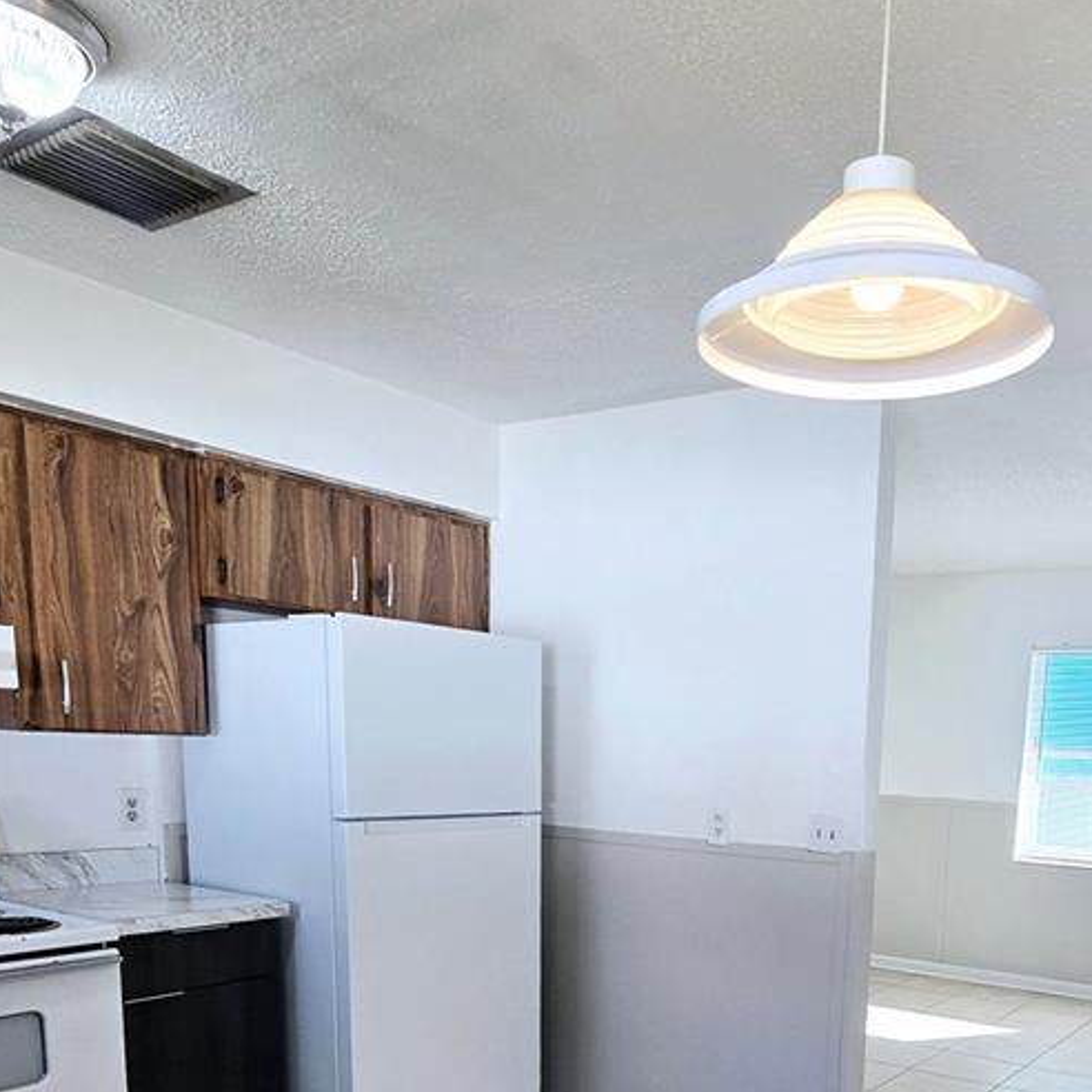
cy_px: 932
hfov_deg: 55.9
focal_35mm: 28
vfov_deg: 52.1
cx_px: 741
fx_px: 999
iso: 80
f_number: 2.2
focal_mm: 2.2
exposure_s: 1/120
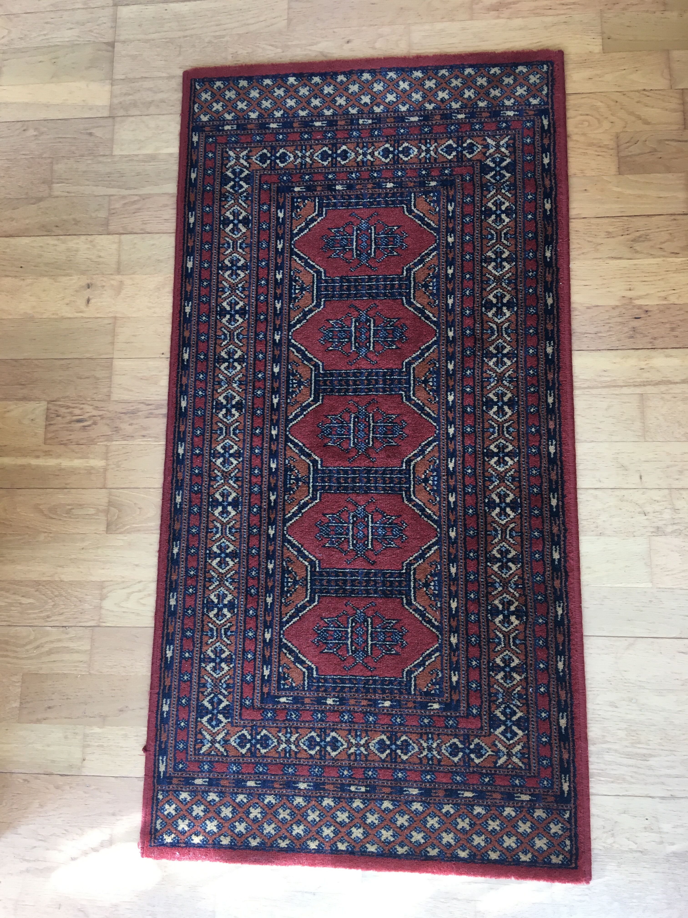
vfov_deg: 61.7
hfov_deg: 48.2
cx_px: 344
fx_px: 769
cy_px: 459
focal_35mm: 29
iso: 64
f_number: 2.2
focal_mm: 4.15
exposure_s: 1/33
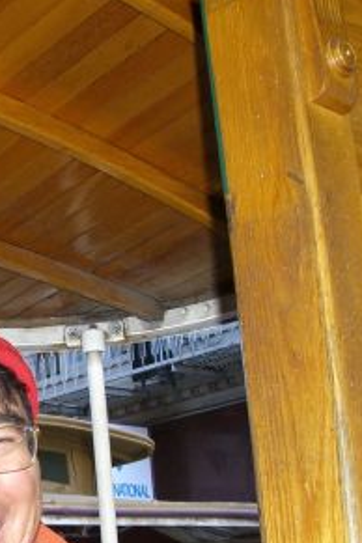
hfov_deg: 15.4
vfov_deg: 23.2
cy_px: 401
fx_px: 1312
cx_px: -9
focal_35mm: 87
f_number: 2.7
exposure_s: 1/60
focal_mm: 6.2
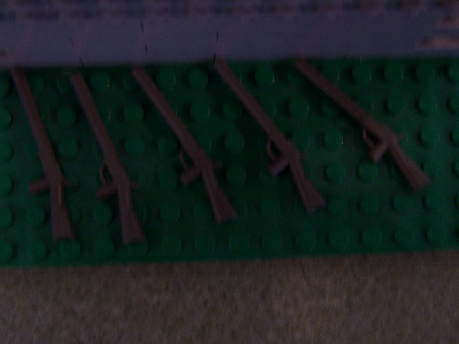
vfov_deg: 22.3
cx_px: 230
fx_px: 875
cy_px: 172
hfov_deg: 29.4
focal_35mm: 66
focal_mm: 11
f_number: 4
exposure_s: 1/8
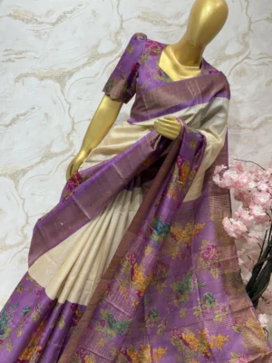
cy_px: 182
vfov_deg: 36.8
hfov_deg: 28.0
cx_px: 136
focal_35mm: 52
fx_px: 545
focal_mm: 6
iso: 50
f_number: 1.6
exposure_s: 1/100
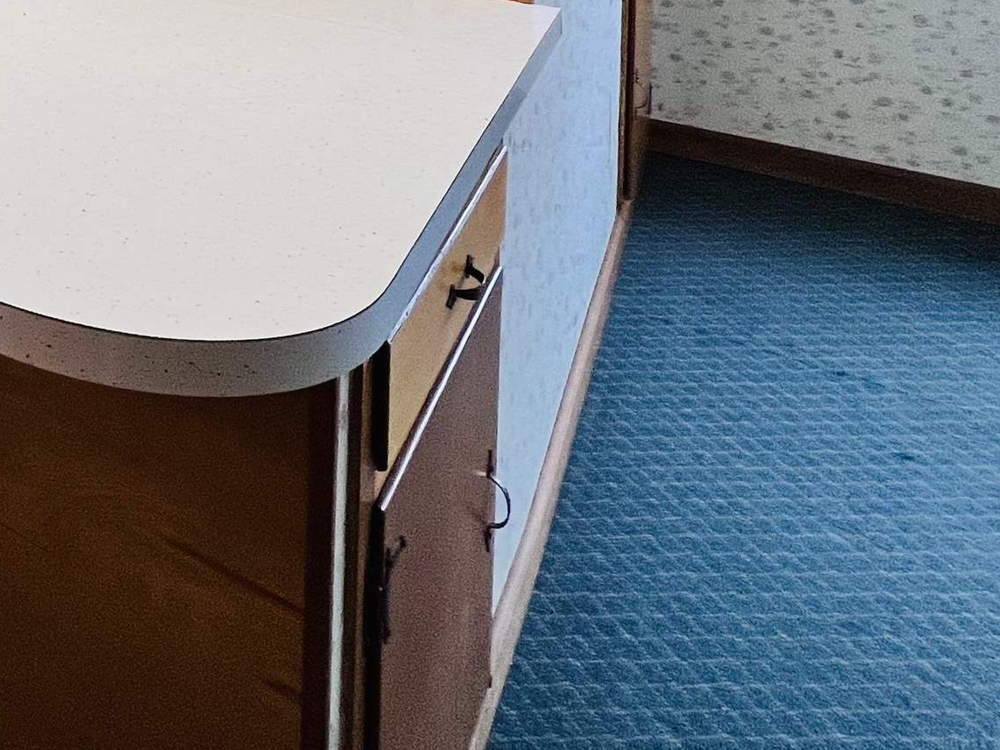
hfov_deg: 36.4
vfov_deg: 30.7
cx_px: -273
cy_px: -254
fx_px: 1011
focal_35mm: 35
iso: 100
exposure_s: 1/120
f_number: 1.8
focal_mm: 1.57
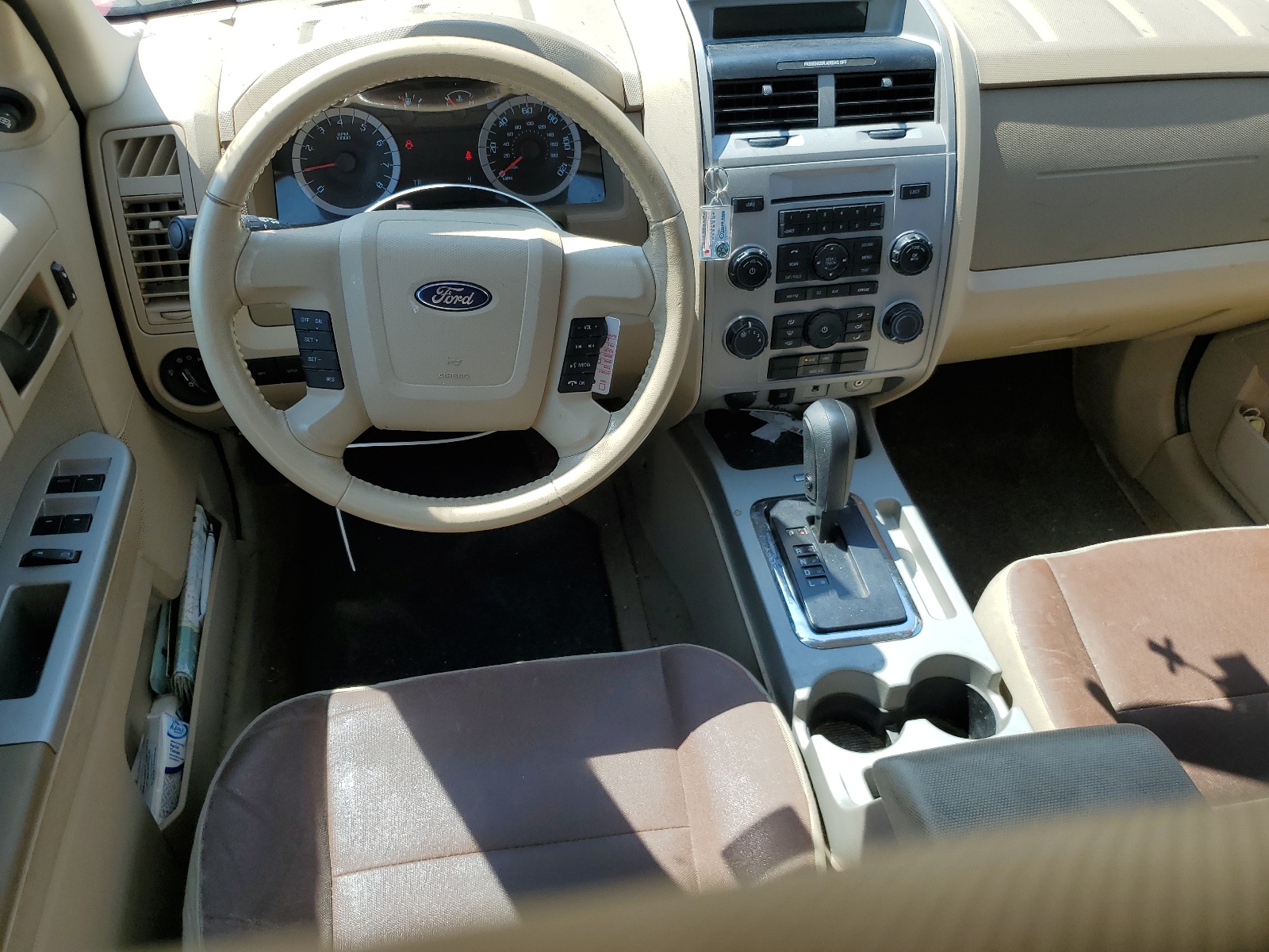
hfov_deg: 67.3
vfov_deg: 53.1
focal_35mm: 26
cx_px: 634
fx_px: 953
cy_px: 476
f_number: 1.5
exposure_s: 1/909
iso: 50
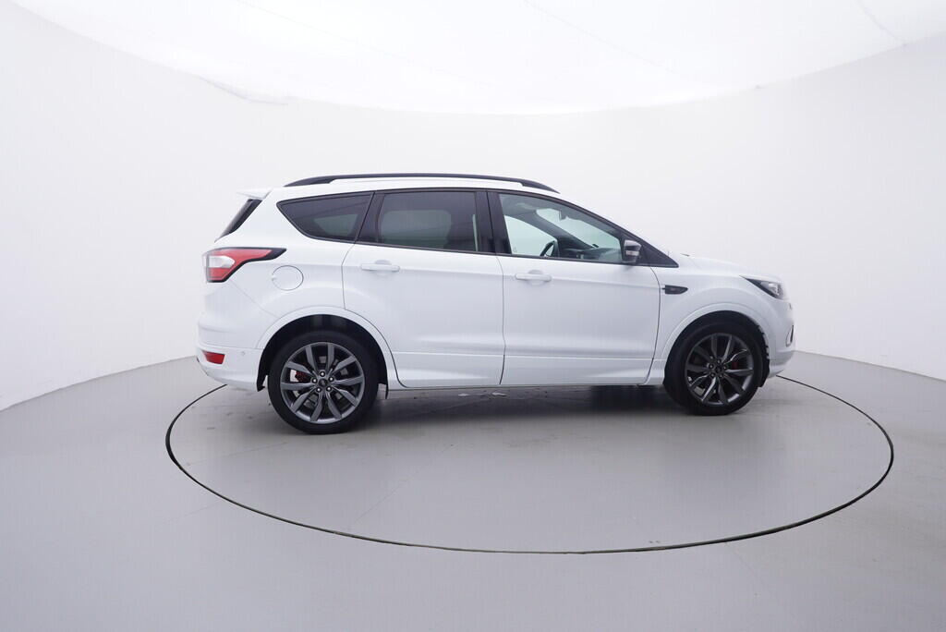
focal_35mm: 22
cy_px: 316
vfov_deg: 56.2
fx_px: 592
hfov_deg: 77.3
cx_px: 473
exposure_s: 1/80
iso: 200
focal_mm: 15
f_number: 5
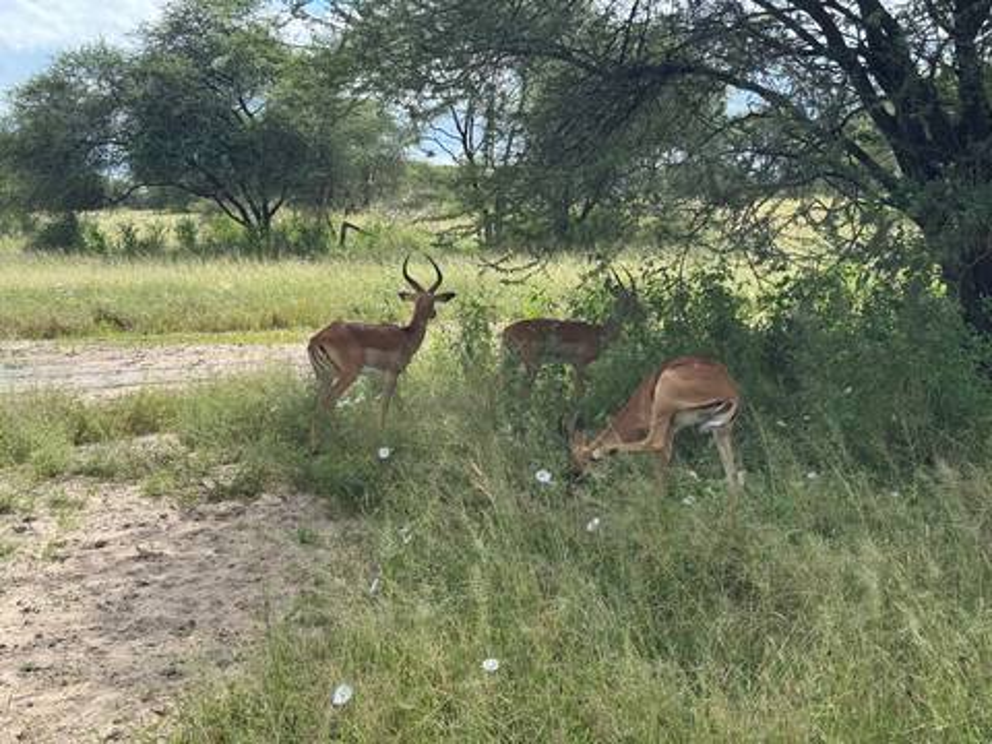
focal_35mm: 48
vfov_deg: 30.3
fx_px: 1376
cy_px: 372
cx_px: 496
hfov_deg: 39.7
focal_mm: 6.76
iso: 64
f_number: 1.78
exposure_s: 1/3425
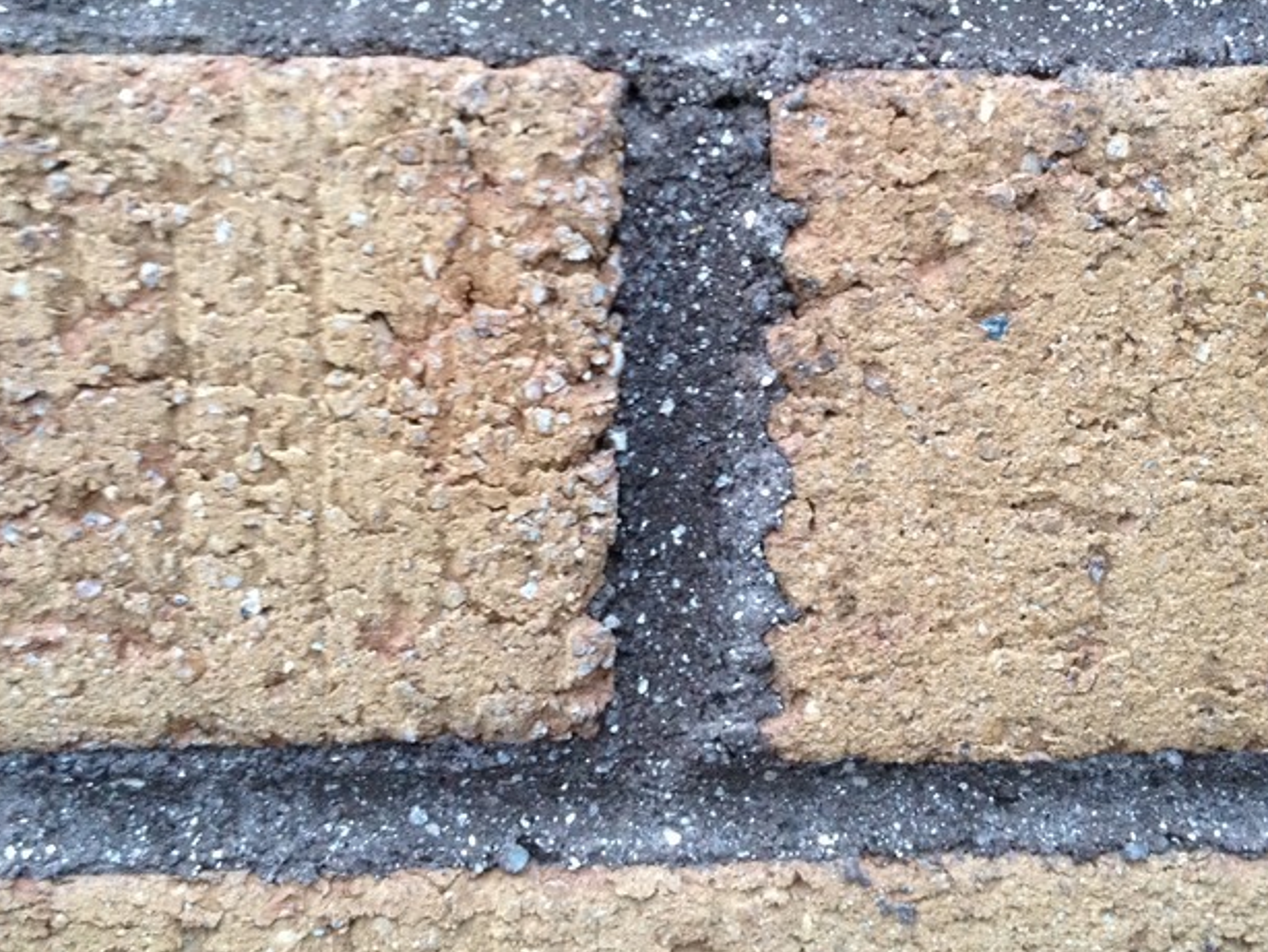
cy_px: 326
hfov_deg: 33.8
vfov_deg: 25.6
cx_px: 646
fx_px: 2089
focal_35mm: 57
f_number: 2.4
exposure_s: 1/20
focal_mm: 4.28
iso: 250
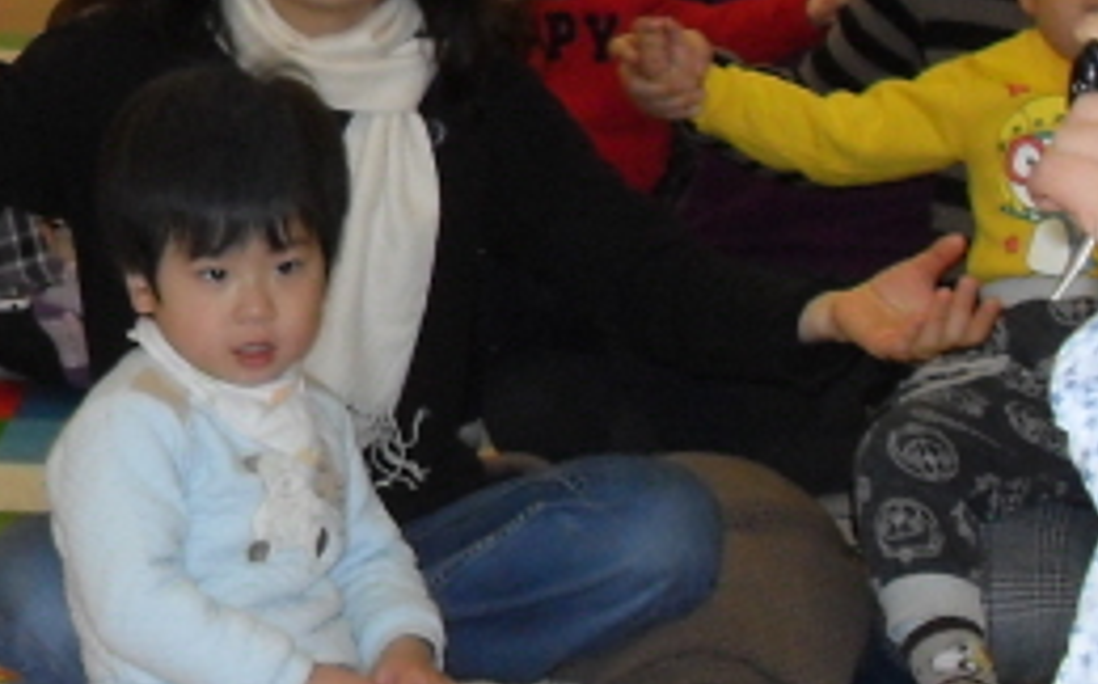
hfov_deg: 14.7
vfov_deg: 9.5
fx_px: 4066
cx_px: -359
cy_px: -87
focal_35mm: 136
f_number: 2.8
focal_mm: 6.3
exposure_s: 1/45
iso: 160
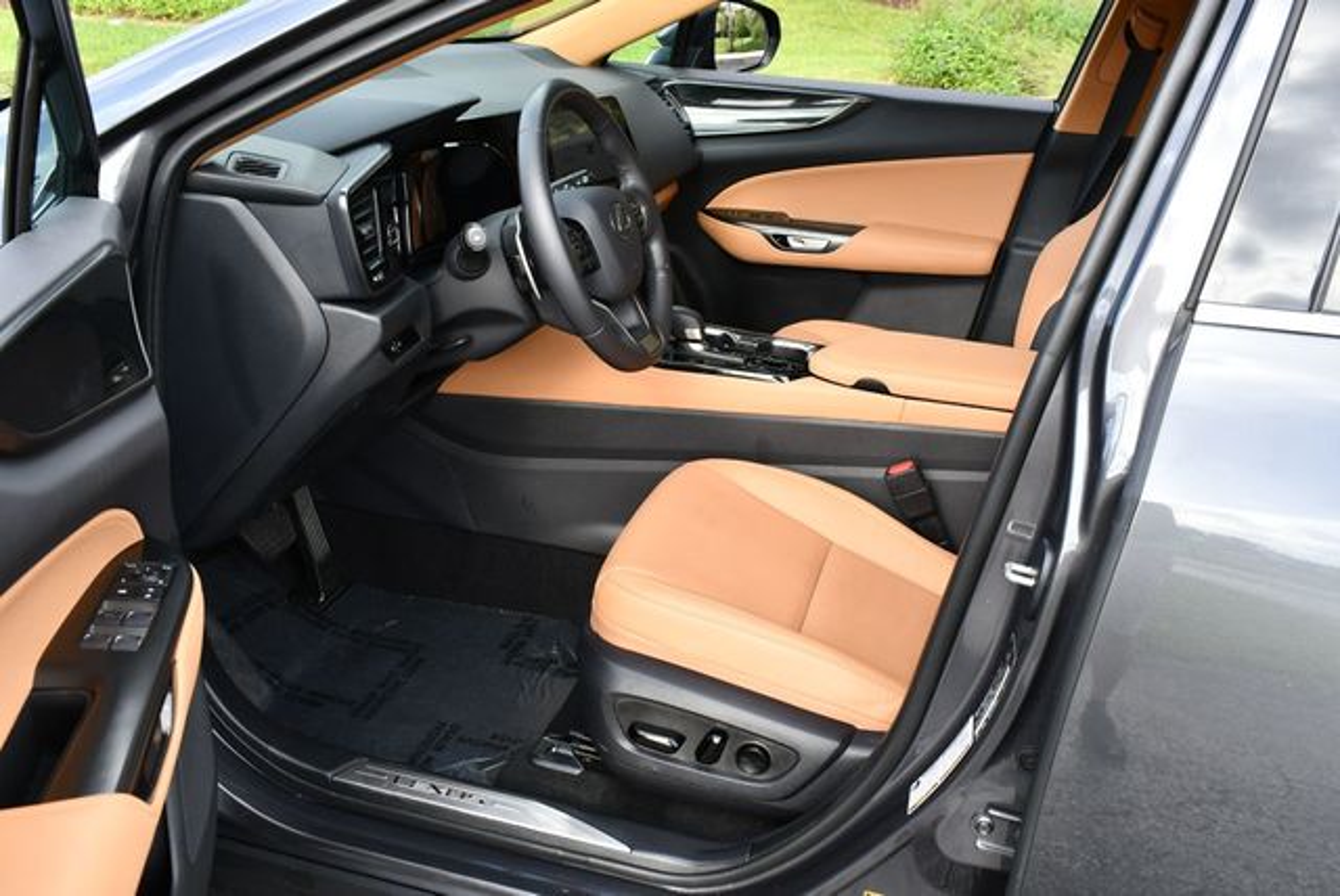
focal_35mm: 36
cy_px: 448
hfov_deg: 53.1
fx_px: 1341
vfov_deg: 36.9
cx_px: 670
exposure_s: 1/250
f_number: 5.6
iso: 400
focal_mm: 18
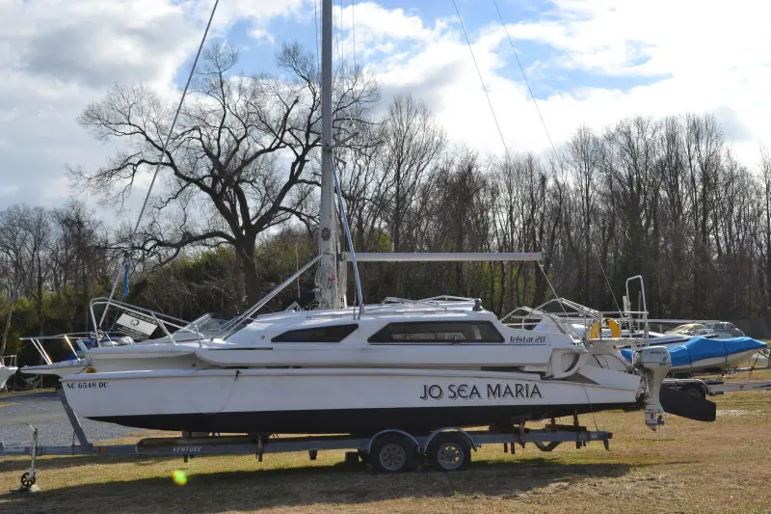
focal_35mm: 51
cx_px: 386
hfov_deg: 38.9
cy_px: 257
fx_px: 1092
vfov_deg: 26.5
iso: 100
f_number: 9
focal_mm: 34
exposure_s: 1/320
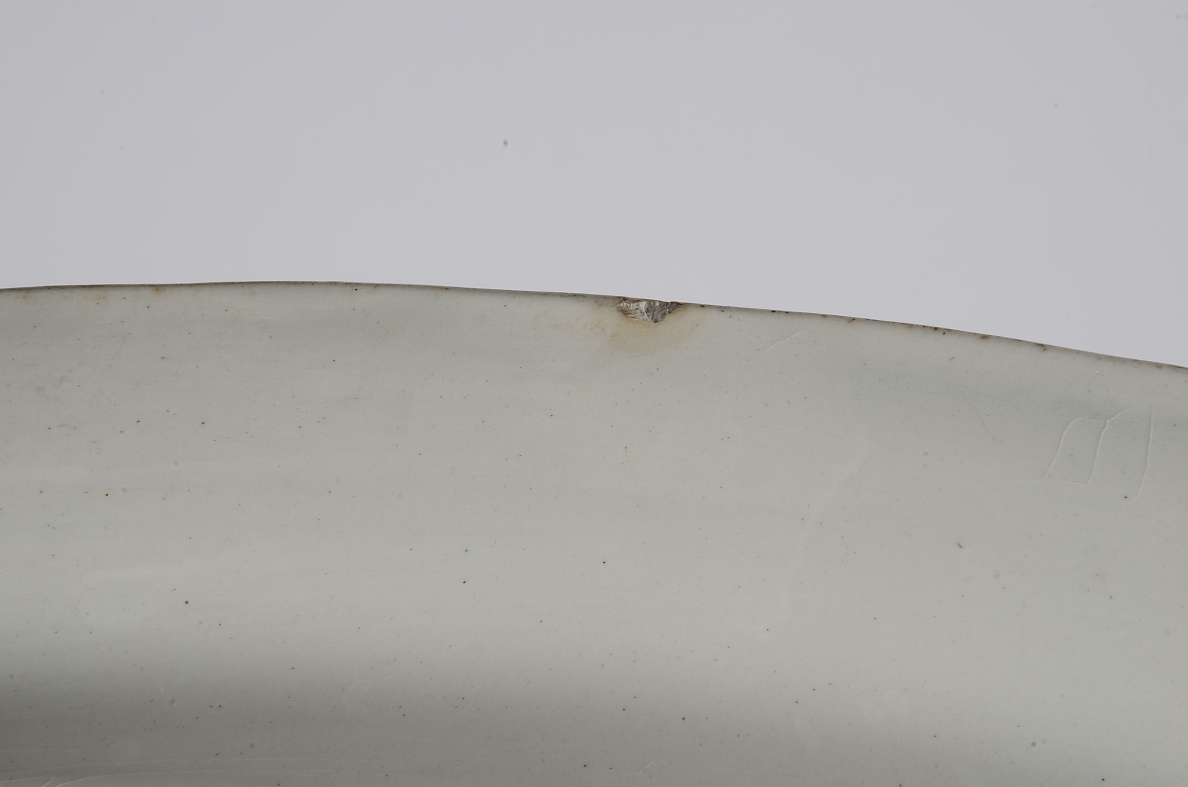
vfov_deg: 8.7
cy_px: 394
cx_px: 594
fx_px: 5187
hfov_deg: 13.1
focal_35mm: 158
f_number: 22
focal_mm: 105
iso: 100
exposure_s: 1/125
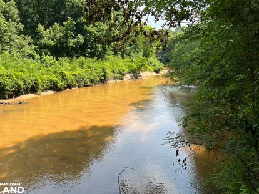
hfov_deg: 65.3
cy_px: 98
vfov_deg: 51.4
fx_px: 202
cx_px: 130
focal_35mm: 27
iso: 50
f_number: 1.5
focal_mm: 5.7
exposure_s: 1/1124
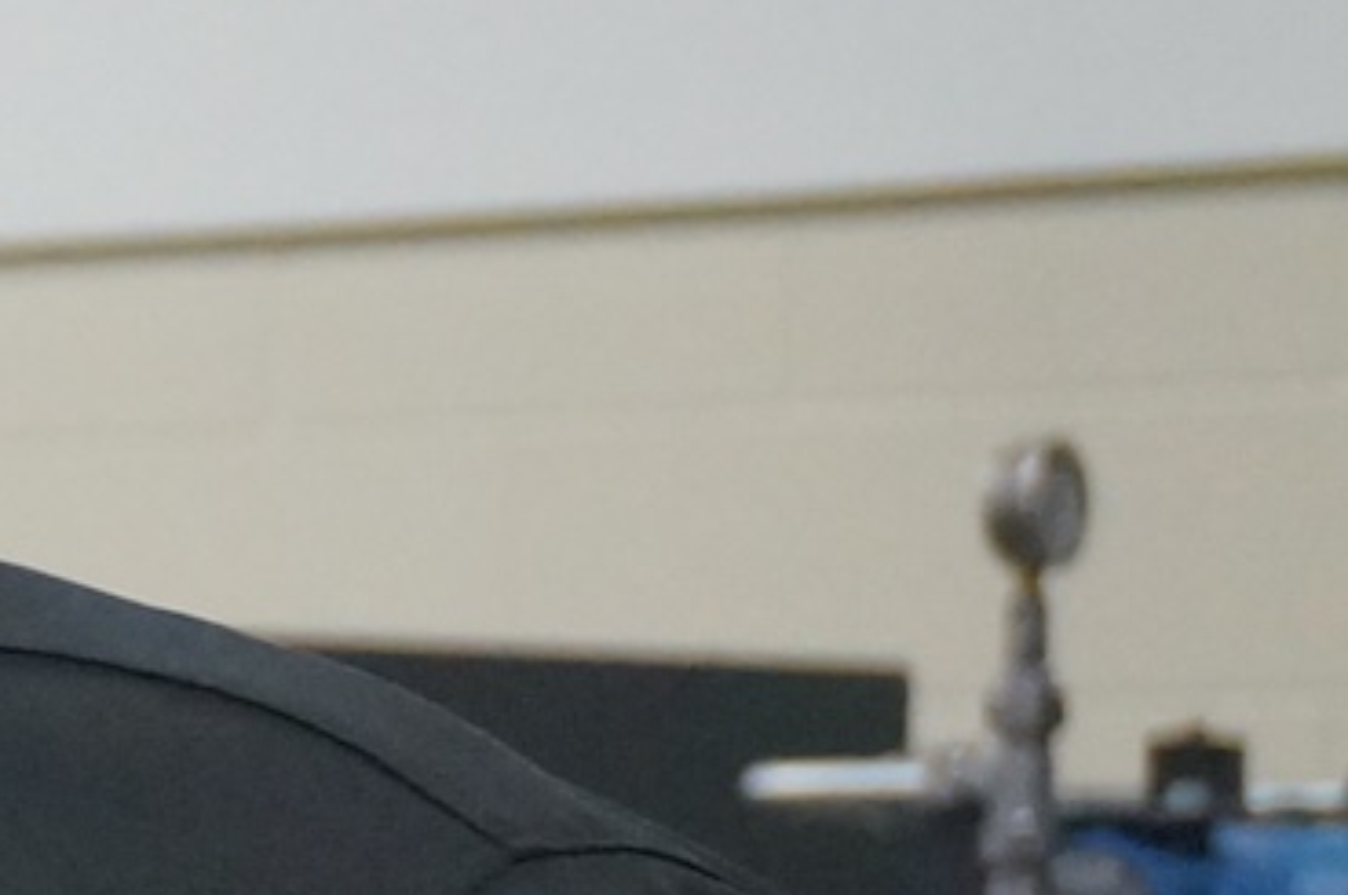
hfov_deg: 5.7
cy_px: 1706
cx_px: -3036
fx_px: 12315
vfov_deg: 4.1
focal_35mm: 329
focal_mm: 33
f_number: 5
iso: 1600
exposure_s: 1/160
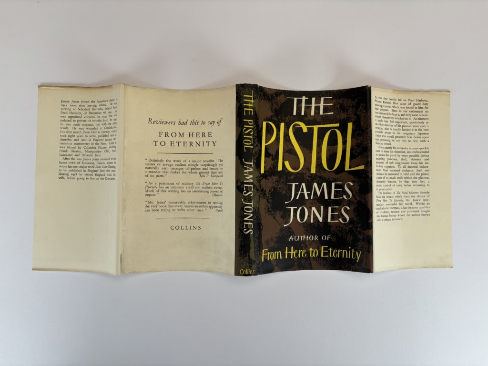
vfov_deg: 53.1
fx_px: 367
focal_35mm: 26
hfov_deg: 67.3
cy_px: 183
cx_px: 244
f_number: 1.6
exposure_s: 1/196
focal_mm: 6
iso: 40
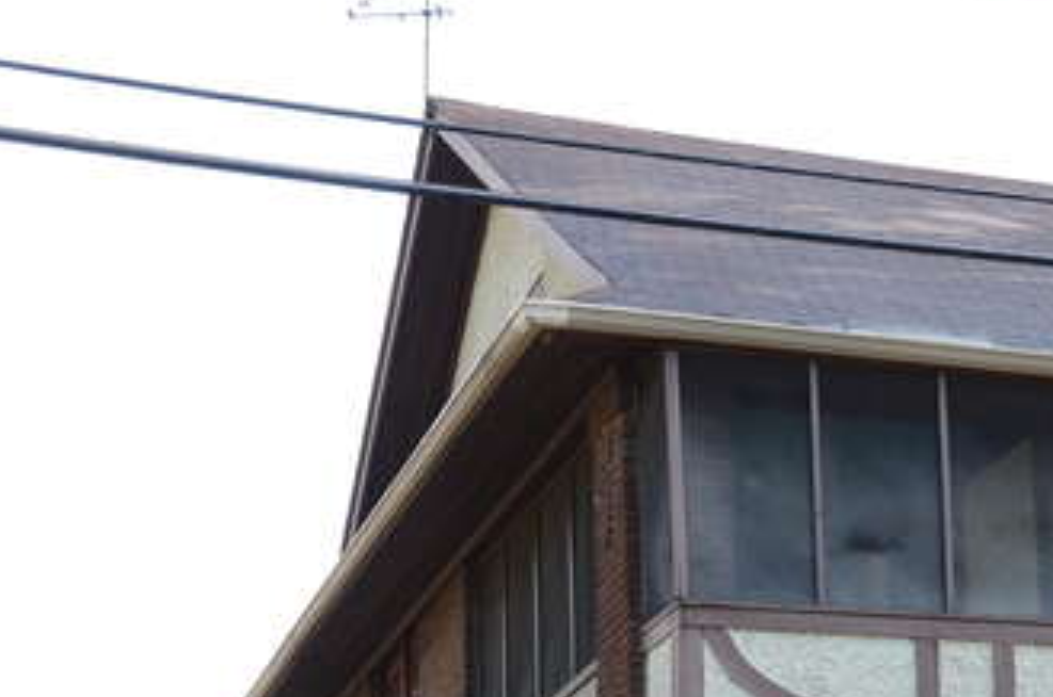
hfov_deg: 19.6
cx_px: 986
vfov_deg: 13.0
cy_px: 822
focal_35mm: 102
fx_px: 2978
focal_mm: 28
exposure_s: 1/200
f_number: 6.3
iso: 200
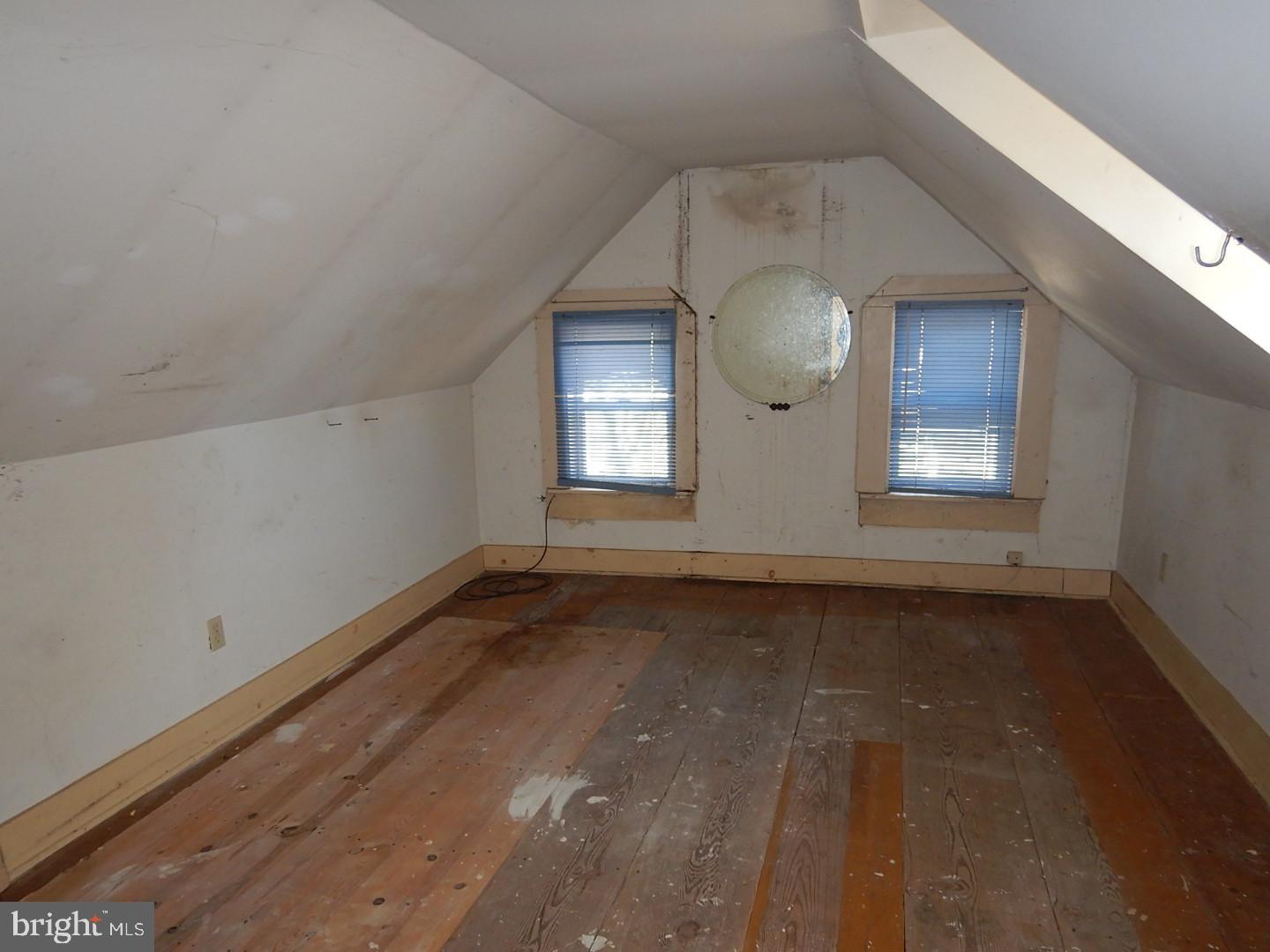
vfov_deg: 56.8
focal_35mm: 24
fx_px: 881
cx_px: 635
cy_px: 476
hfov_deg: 71.6
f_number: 2.8
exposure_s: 1/30
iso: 200
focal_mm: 4.3
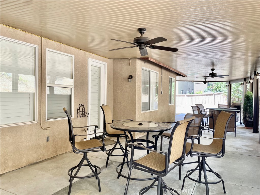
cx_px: 130
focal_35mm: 26
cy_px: 98
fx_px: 195
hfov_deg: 67.3
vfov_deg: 53.1
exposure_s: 1/121
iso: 40
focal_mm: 4.2
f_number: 1.6
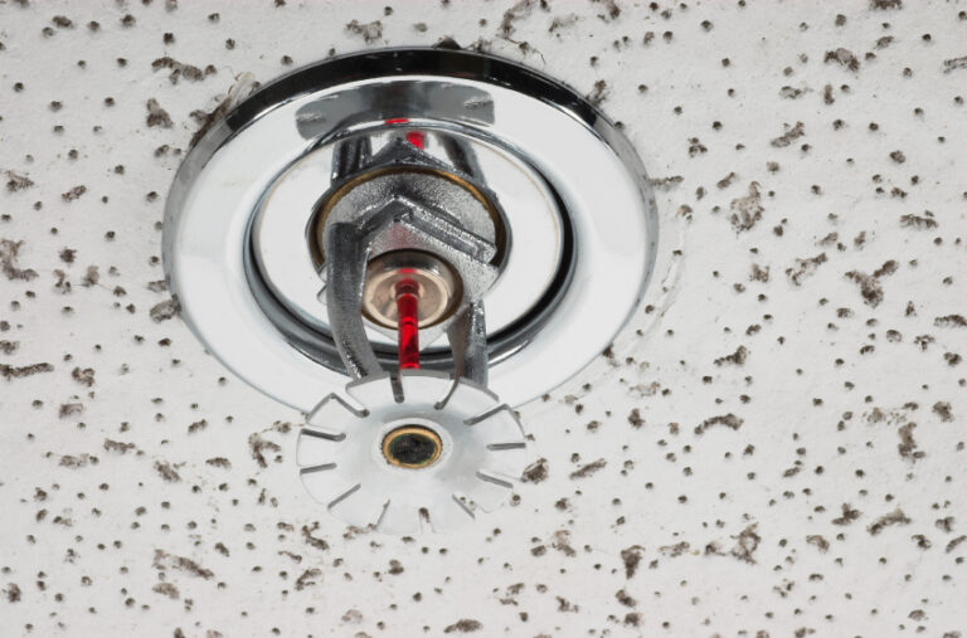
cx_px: 484
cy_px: 319
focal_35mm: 90
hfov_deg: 22.7
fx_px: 2410
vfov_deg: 15.1
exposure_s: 1/1.6
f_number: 36
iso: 200
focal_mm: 60
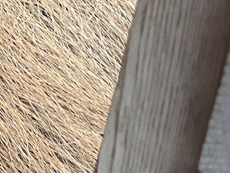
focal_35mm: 154
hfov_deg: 10.5
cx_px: -374
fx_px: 1023
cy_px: -254
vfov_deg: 8.7
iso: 125
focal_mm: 5.1
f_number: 1.6
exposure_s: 1/50
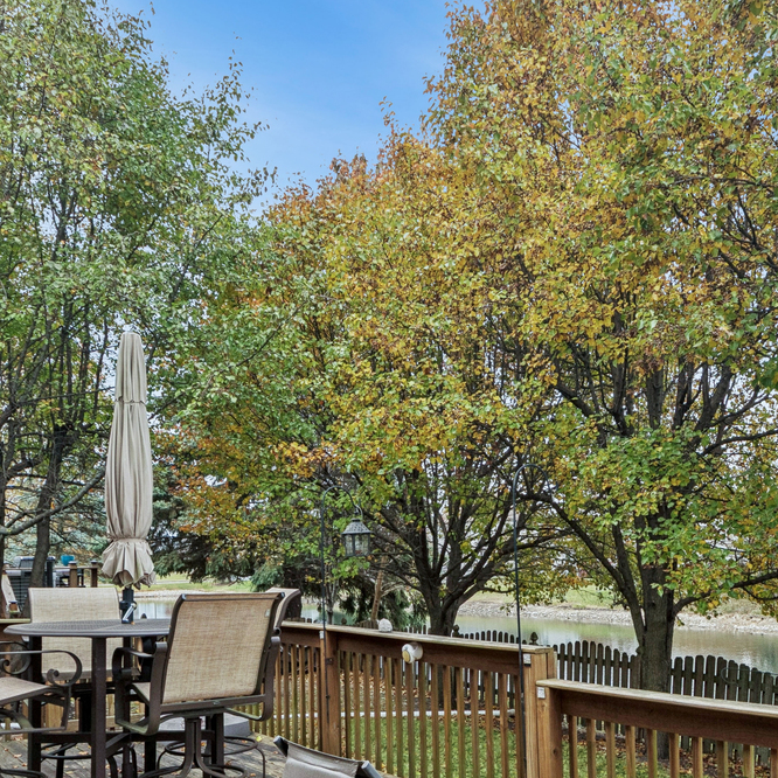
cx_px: 466
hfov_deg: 52.2
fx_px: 788
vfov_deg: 51.2
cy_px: 543
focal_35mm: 31
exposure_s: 1/100
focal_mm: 10
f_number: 8
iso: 250
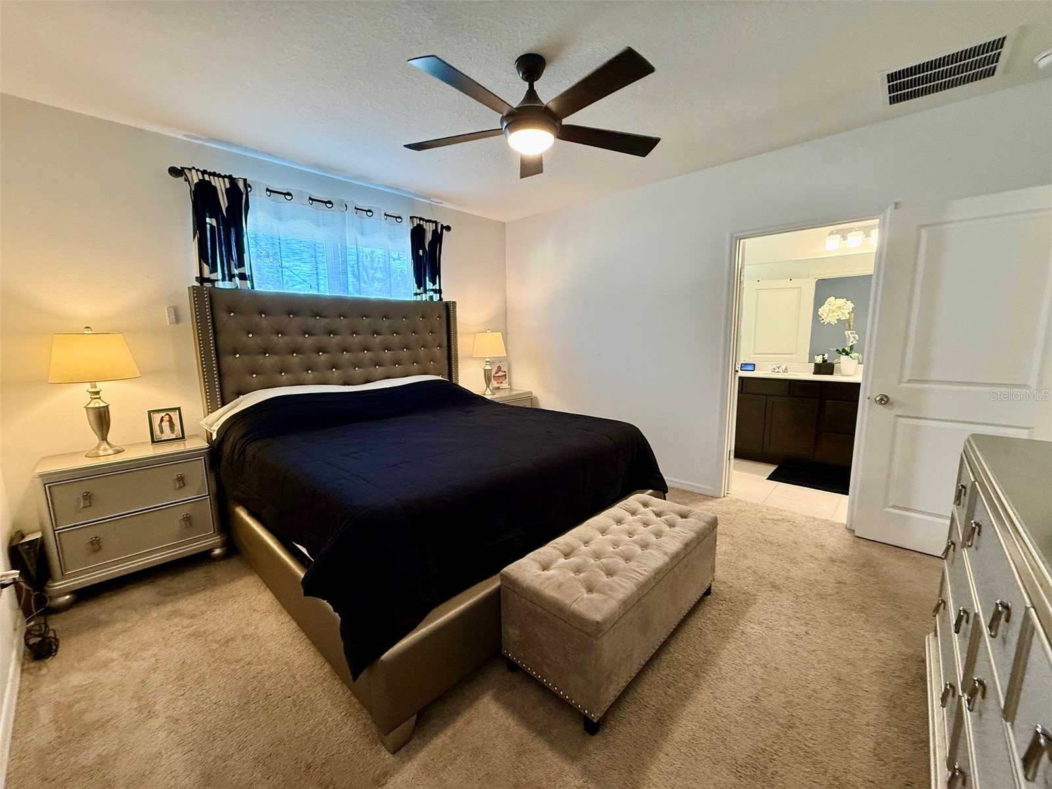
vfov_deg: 85.7
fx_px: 425
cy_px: 394
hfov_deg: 102.1
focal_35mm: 14
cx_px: 526
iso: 250
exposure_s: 1/60
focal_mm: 2.22
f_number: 2.2
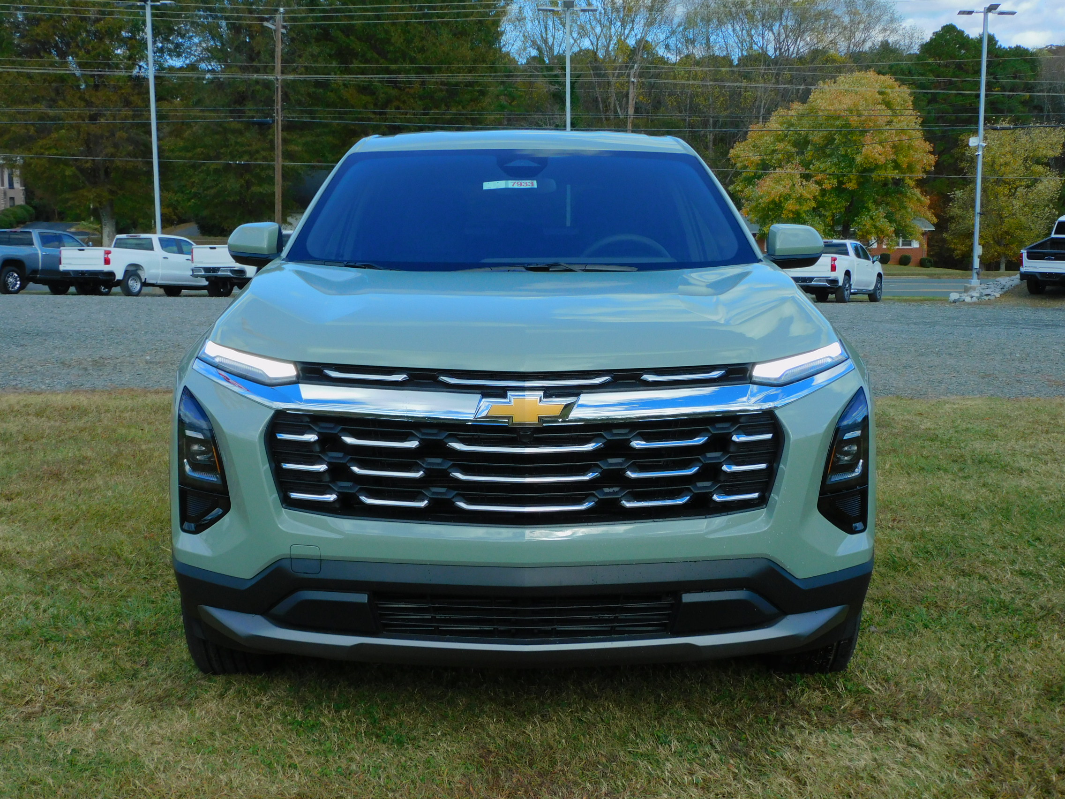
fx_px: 1384
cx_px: 532
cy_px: 400
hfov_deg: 42.1
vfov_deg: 32.2
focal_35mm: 45
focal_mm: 8.1
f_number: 4
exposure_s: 1/800
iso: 125
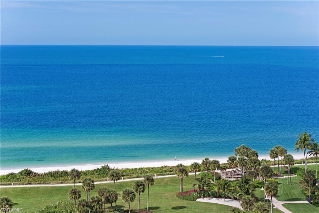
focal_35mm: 70
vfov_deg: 19.5
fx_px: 620
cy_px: 106
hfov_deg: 28.8
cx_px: 160
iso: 100
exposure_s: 1/200
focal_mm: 70
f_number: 9
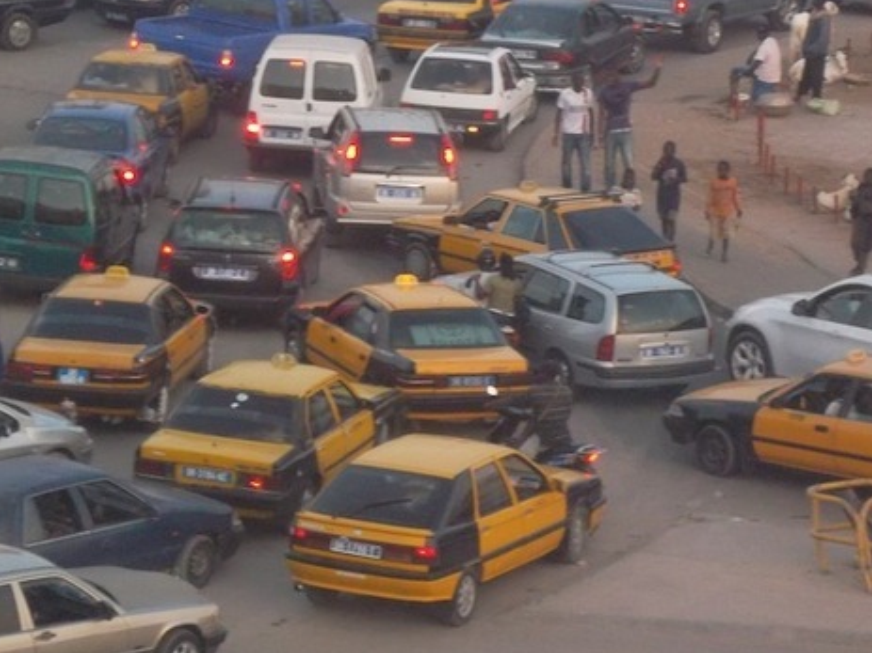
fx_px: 5138
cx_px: 358
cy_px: 221
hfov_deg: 9.7
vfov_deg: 7.3
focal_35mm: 204
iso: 480
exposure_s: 1/90
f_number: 5.9
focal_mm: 24.5
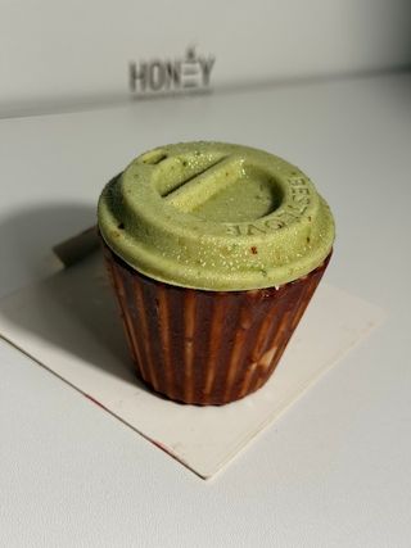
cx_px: 206
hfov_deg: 30.3
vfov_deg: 39.7
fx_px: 760
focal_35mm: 48
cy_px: 274
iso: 80
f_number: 1.78
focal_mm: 6.76
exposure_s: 1/4329
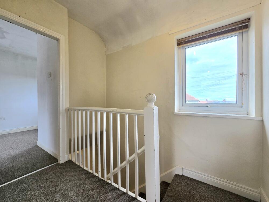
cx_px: 134
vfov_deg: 89.9
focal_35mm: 13
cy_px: 101
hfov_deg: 106.2
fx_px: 101
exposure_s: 1/130
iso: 50
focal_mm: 2.2
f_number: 2.2
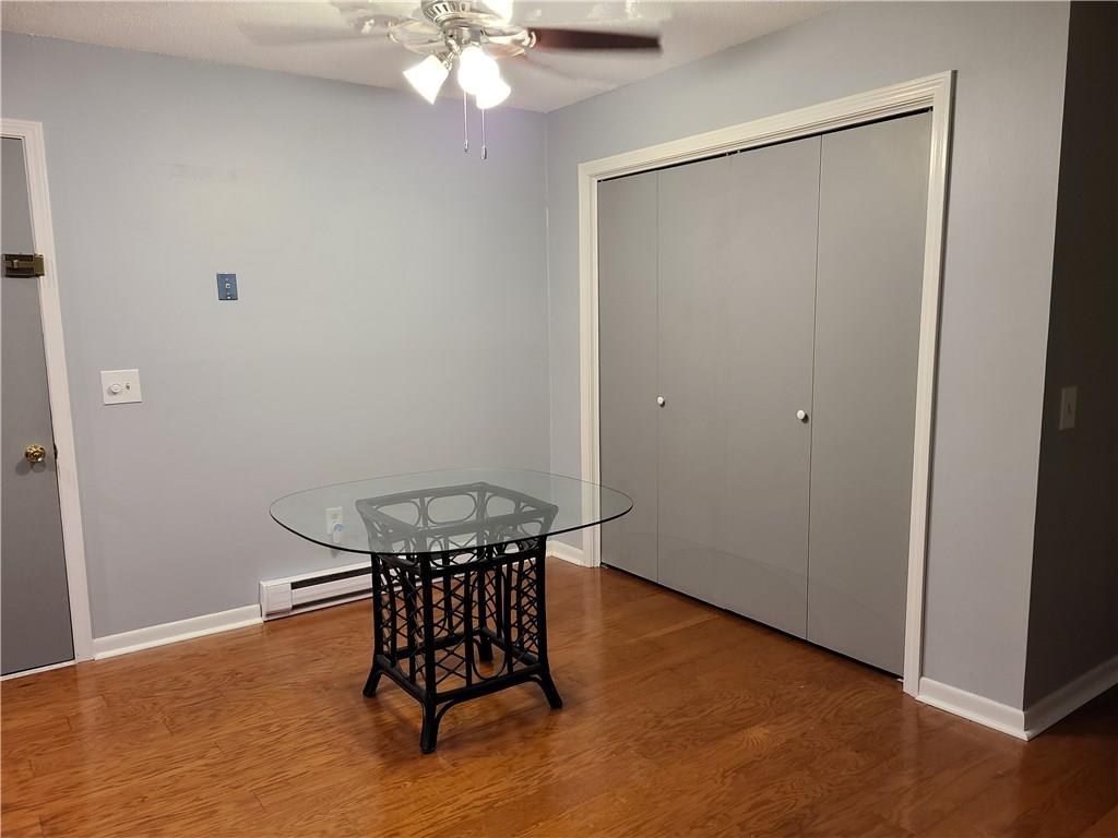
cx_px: 559
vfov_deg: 53.1
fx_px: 840
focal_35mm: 26
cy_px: 419
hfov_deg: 67.3
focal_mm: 5.4
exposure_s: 1/39
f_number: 1.8
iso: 250
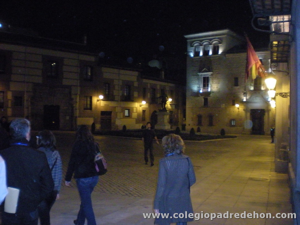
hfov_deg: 49.0
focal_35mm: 38
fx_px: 329
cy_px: 112
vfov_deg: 37.7
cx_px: 150
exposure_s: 1/60
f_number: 3.1
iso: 800
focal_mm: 6.3
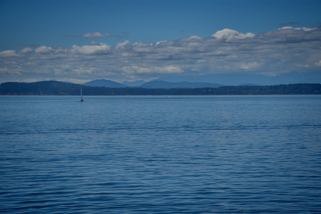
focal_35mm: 120
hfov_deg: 17.1
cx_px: 160
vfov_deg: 11.4
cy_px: 107
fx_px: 1070
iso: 100
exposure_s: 1/400
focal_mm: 120
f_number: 10
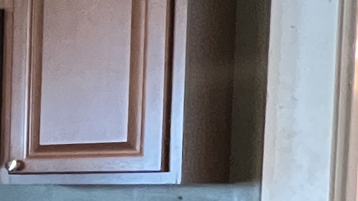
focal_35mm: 99
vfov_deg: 11.9
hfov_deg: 12.0
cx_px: -673
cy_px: 246
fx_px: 939
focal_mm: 1.57
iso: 500
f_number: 1.8
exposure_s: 1/60
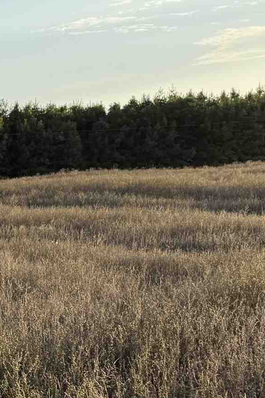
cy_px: 242
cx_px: -323
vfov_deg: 23.1
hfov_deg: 12.8
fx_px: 971
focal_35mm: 88
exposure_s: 1/2703
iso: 80
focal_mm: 6.76
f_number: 1.78
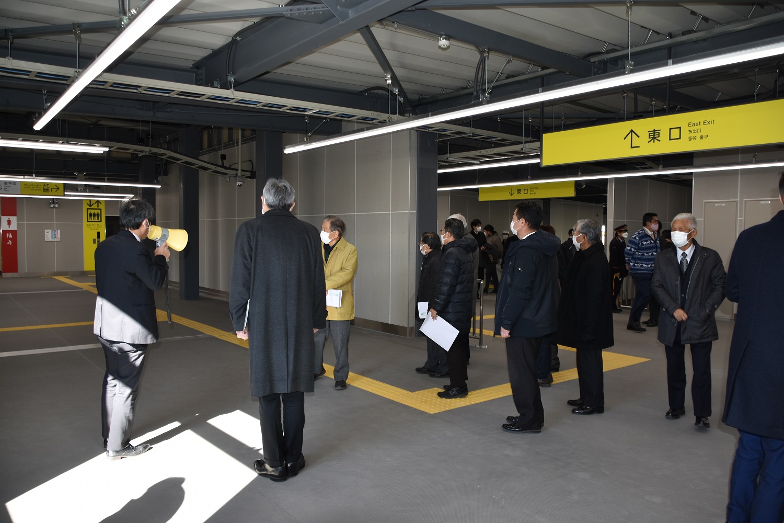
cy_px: 262
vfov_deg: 47.9
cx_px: 392
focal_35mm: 27
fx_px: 588
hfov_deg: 67.4
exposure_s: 1/125
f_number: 3.5
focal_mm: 18
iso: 220
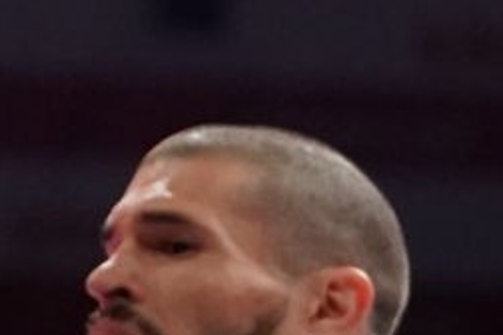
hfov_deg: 2.3
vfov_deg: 1.5
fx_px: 12560
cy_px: 620
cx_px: -539
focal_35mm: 899
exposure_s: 1/1000
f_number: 2.8
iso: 3200
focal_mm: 126
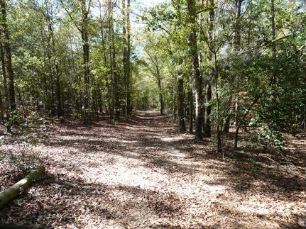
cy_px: 114
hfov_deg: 65.3
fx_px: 239
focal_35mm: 27
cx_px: 153
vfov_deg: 51.3
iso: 100
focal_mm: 4.8
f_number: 3.6
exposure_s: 1/100
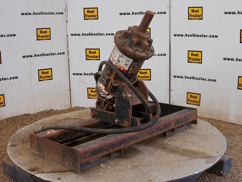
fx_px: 350
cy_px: 91
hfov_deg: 38.2
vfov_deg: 29.1
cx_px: 121
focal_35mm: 50
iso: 80
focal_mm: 9
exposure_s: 1/100
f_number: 4.5
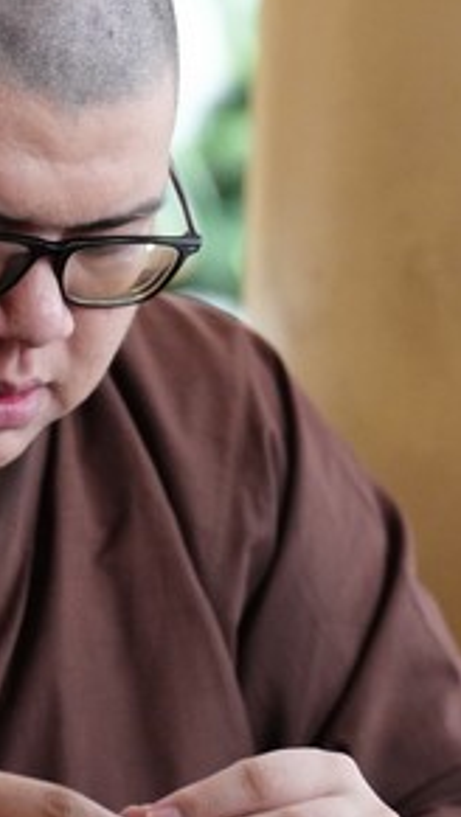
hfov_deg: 6.5
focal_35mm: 187
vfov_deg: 11.5
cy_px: 500
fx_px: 4058
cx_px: 198
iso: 8000
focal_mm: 80
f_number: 3.2
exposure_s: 1/500
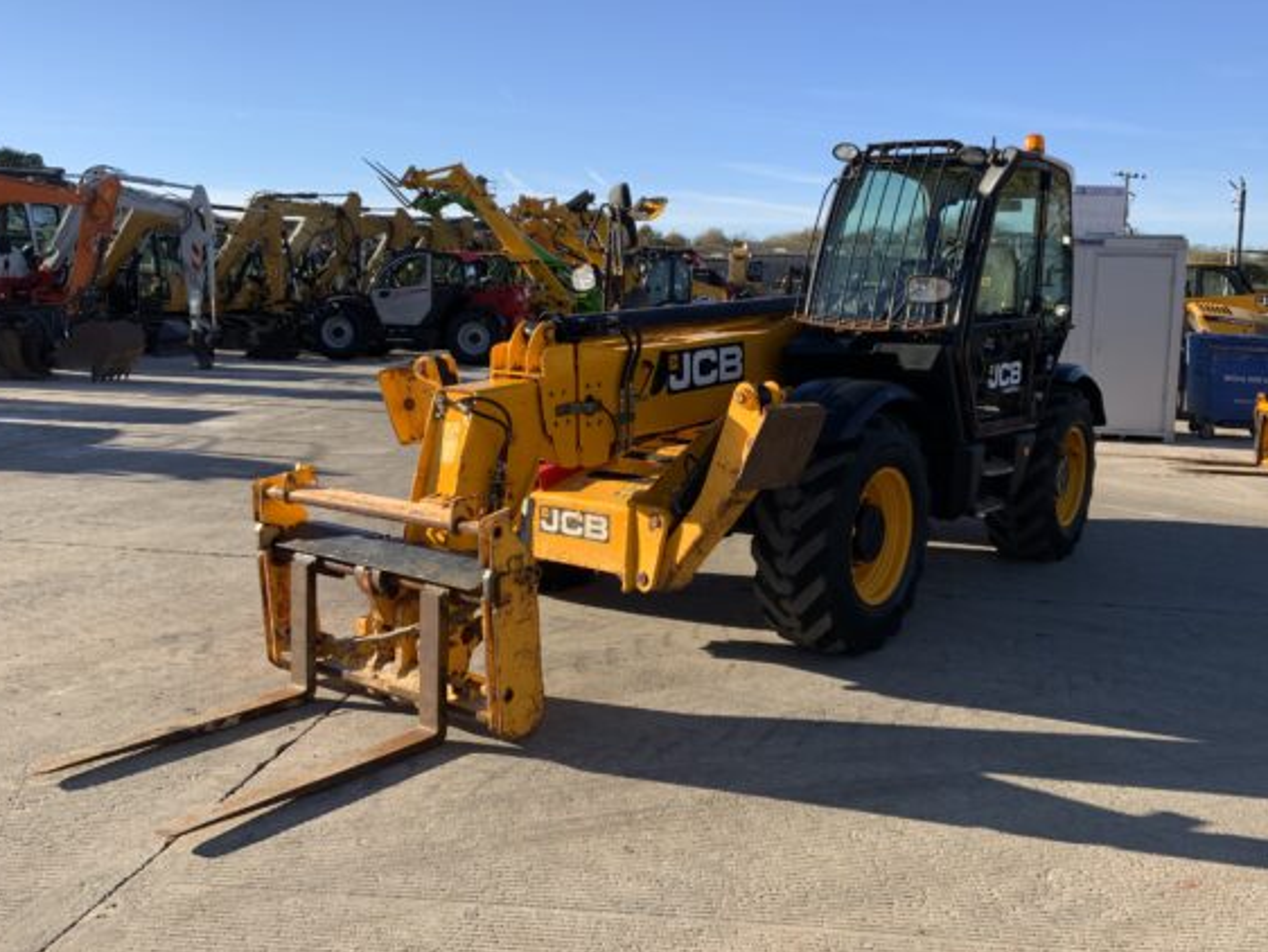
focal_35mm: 33
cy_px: 420
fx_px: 1209
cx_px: 693
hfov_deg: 55.2
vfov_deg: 42.9
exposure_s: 1/1279
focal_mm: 3
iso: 16
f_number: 1.8
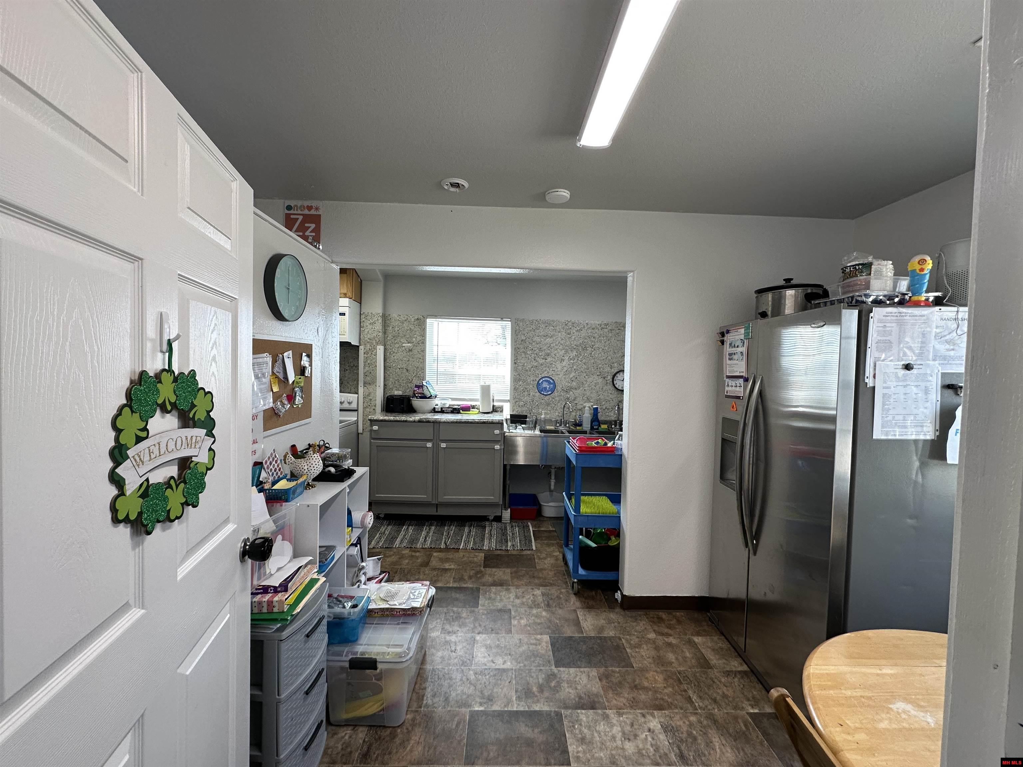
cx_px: 512
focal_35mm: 14
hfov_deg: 102.1
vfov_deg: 85.7
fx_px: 414
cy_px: 384
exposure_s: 1/120
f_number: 2.2
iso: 100
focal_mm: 2.22
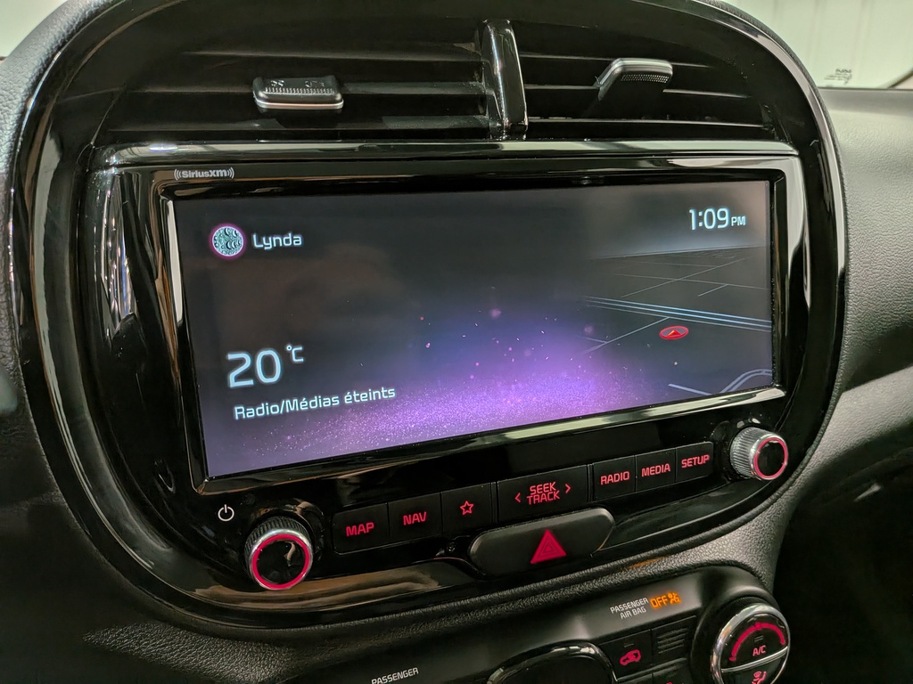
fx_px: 633
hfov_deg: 71.6
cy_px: 342
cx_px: 456
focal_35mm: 24
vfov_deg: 56.8
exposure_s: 1/34.4
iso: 27
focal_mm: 4.53
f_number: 1.7
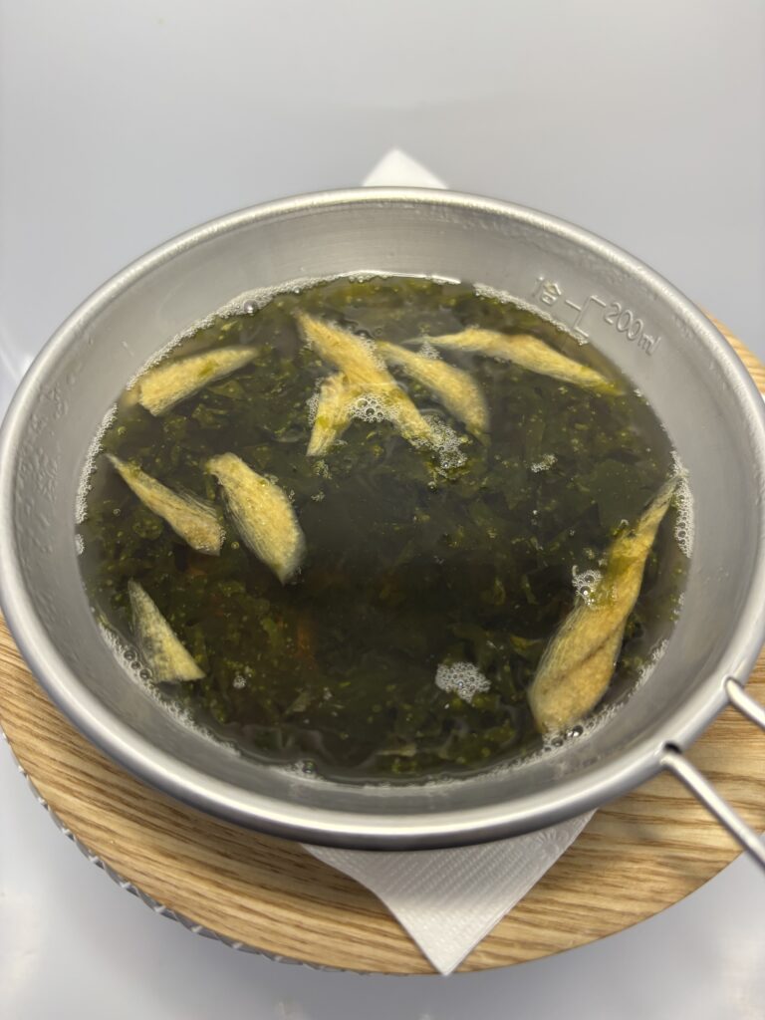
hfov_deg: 53.1
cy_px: 510
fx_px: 766
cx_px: 382
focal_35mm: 26
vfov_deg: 67.3
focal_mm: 5.96
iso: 125
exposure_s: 1/121
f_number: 1.6
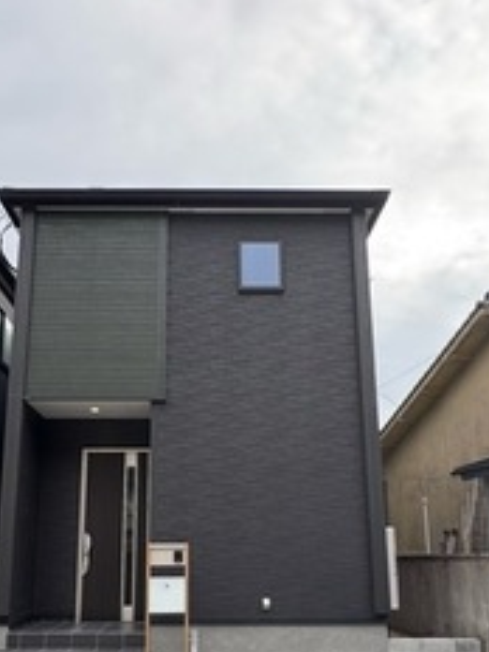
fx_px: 546
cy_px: 458
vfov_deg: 59.5
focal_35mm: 29
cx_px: 211
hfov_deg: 48.1
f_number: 2.2
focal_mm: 2.22
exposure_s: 1/200
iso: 40
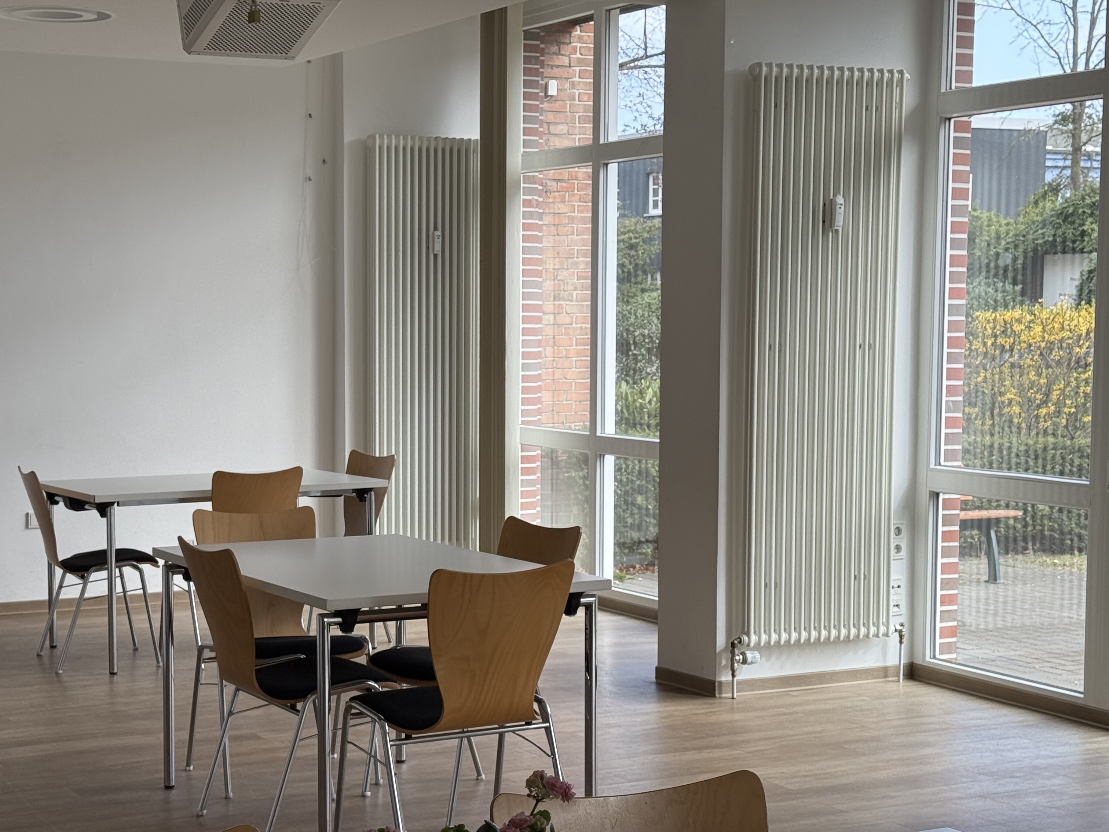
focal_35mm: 64
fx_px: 2050
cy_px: 473
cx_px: 417
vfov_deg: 22.9
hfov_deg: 30.1
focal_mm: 6.76
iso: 64
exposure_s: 1/506
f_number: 1.78
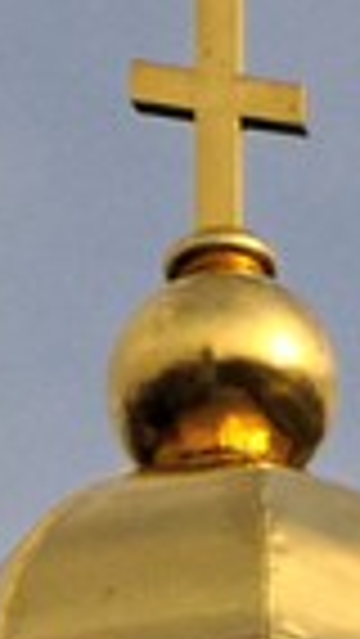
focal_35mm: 1193
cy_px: 932
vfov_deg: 1.8
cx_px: 191
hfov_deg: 1.0
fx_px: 20221
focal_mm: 120
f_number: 8
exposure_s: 1/1600
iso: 500
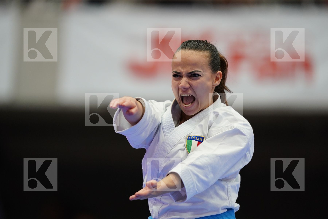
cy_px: 110
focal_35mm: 400
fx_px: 3644
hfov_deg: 5.2
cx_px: 164
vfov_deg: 3.4
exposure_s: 1/500
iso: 1600
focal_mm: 400
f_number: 2.8
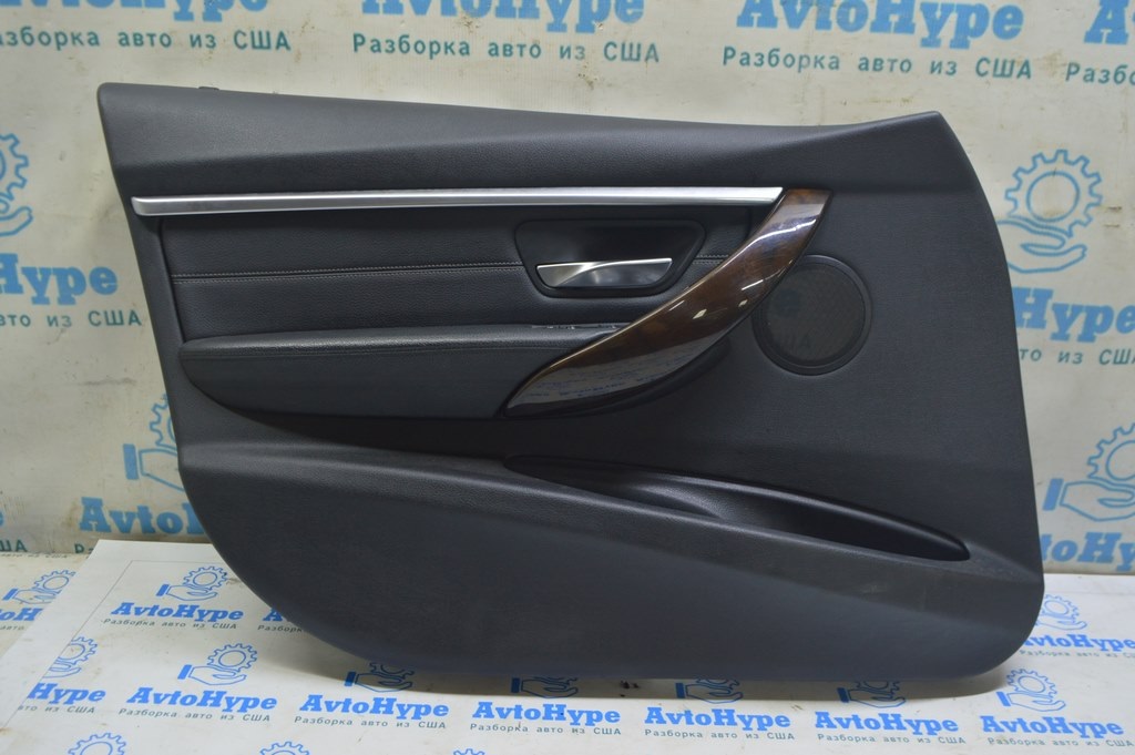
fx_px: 992
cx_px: 568
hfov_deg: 59.5
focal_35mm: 32
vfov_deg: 41.6
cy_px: 378
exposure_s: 1/20
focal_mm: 21
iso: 400
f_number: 5.6
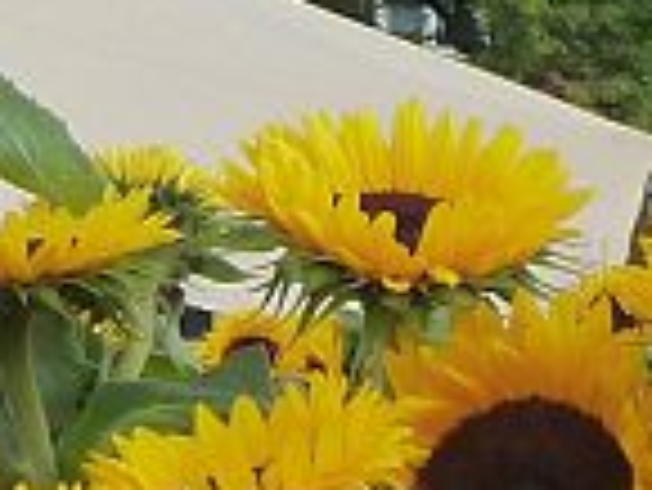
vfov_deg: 4.1
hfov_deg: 5.3
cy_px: 103
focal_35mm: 367
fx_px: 6918
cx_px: -683
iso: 125
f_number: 3.8
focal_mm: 8.5
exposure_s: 1/250
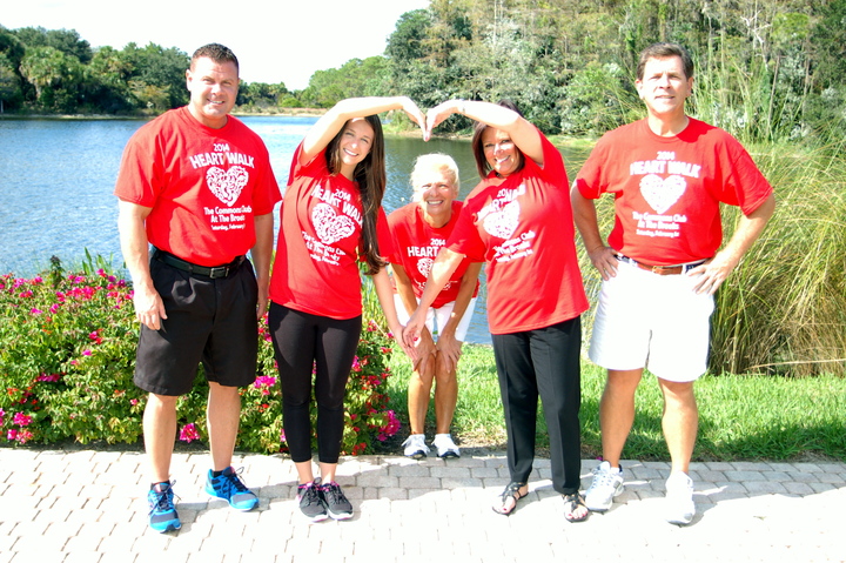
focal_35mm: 38
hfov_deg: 51.3
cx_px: 423
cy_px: 282
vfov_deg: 35.4
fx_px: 881
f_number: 4.5
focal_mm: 25
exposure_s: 1/250
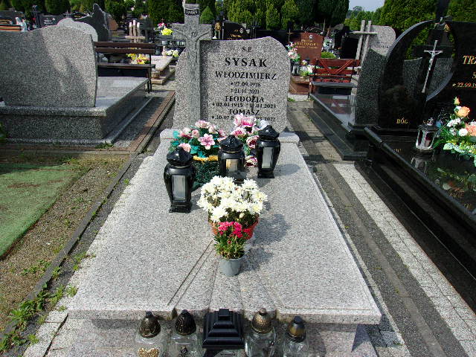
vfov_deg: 51.4
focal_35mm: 27
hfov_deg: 65.3
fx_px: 371
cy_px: 178
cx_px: 238
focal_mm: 4.9
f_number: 10.4
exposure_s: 1/140
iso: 80
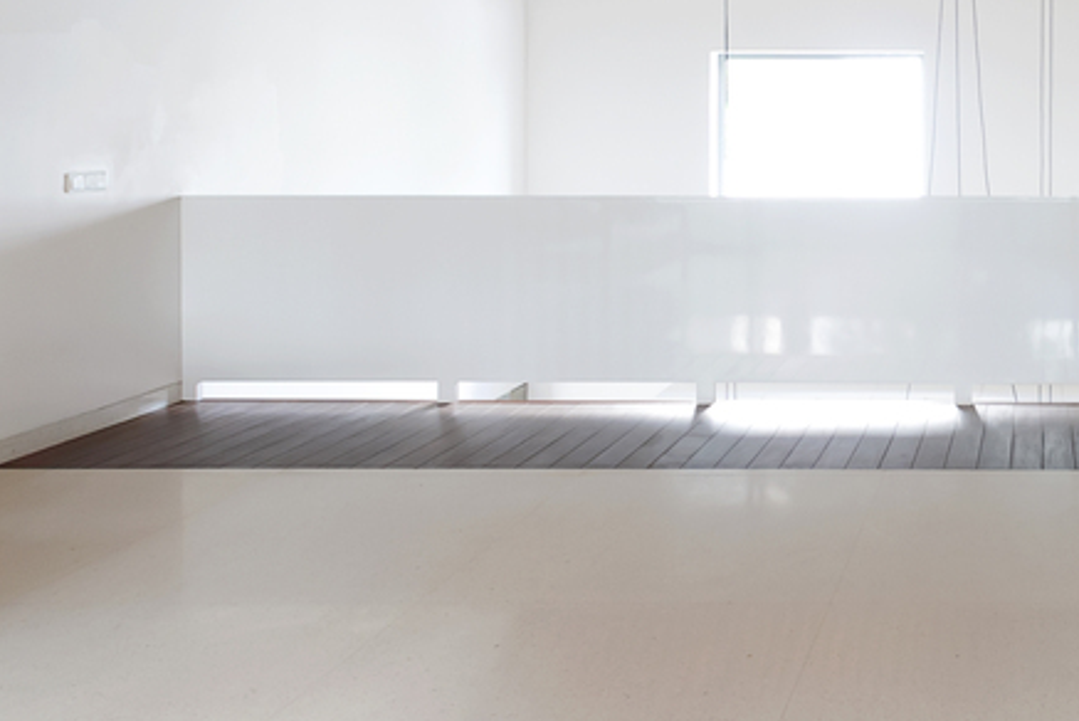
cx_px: 1027
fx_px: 1440
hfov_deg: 37.6
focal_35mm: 48
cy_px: 151
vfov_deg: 27.6
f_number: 8
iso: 400
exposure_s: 1/4
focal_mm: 14
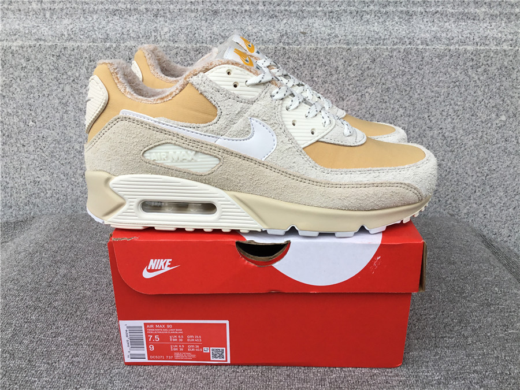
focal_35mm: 31
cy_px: 195
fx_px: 466
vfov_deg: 45.4
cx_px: 260
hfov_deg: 58.4
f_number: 2.4
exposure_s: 1/251
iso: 25
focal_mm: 3.3
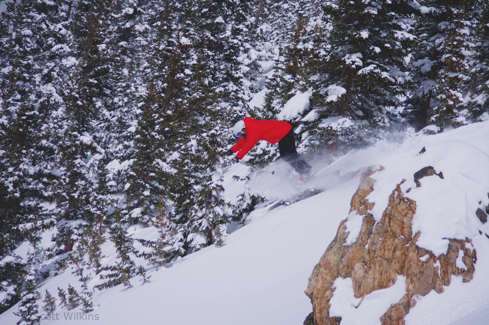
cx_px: 244
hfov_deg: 11.4
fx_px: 2442
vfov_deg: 7.6
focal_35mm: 180
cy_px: 162
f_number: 4.5
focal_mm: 120
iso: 100
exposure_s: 1/2500
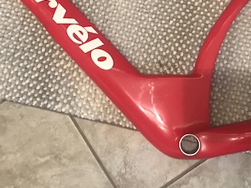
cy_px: -2
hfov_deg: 26.7
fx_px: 529
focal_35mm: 73
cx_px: 146
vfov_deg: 19.5
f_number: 1.8
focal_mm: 3.99
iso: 100
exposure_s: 1/7
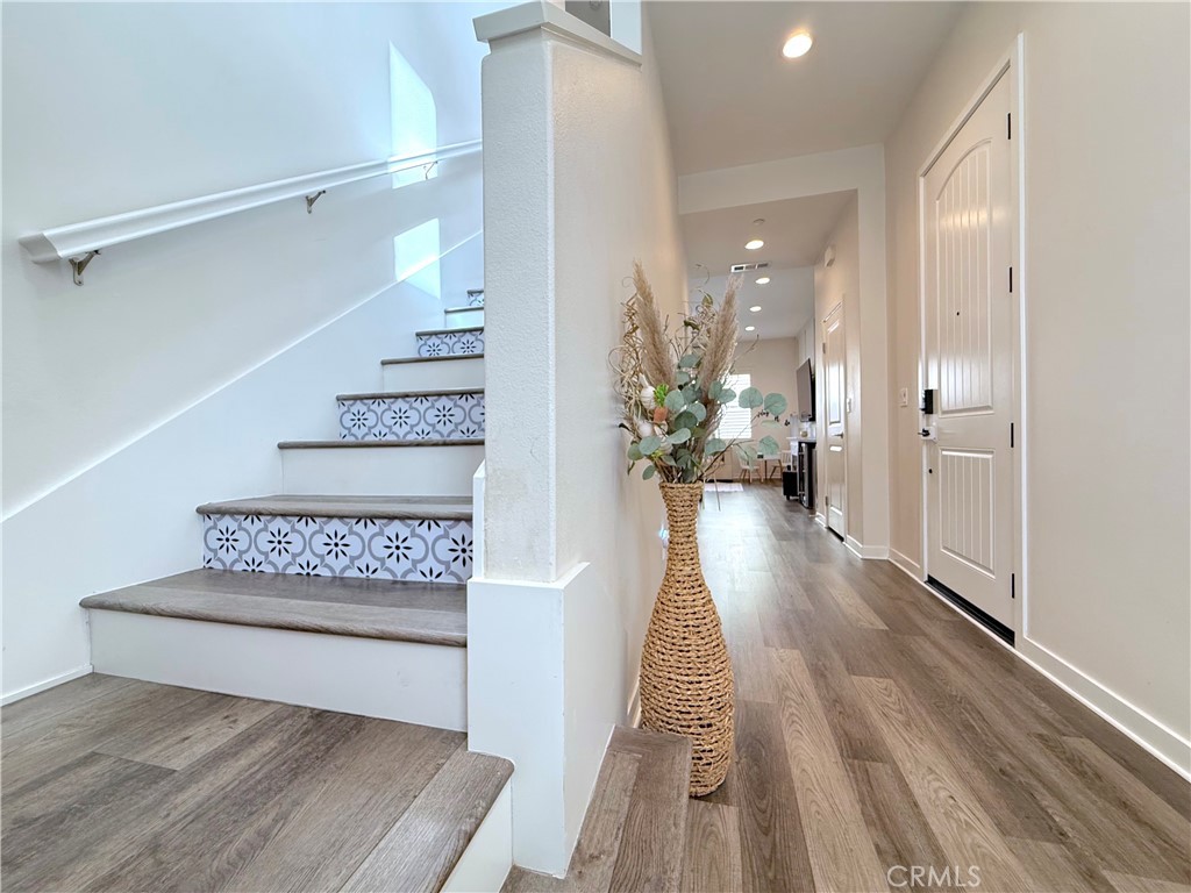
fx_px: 482
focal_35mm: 14
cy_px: 446
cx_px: 596
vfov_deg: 85.7
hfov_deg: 102.1
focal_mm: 2.22
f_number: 2.2
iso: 320
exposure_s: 1/120
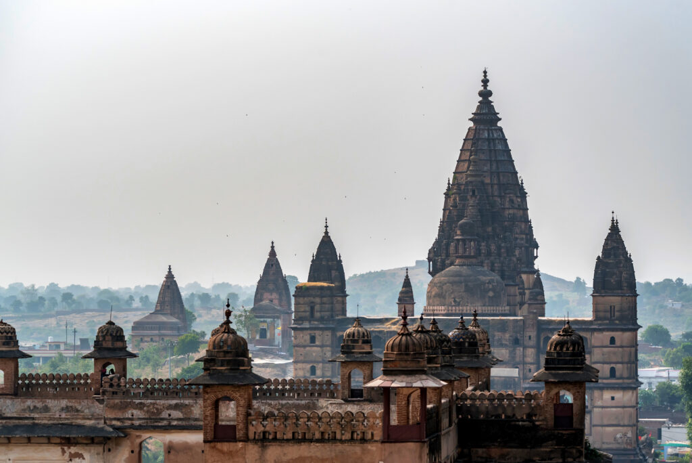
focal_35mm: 150
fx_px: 2885
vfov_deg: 9.2
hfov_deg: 13.7
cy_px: 232
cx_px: 346
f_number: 7.1
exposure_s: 1/1600
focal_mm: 150
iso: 200
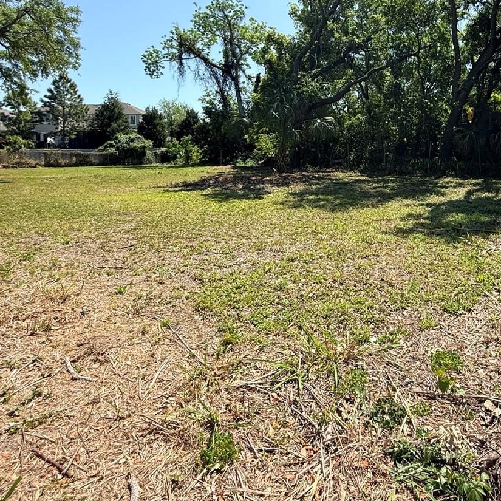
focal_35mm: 24
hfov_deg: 63.7
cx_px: 326
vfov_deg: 62.3
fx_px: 393
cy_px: 142
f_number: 2.2
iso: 50
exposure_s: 1/1464
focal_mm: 2.22
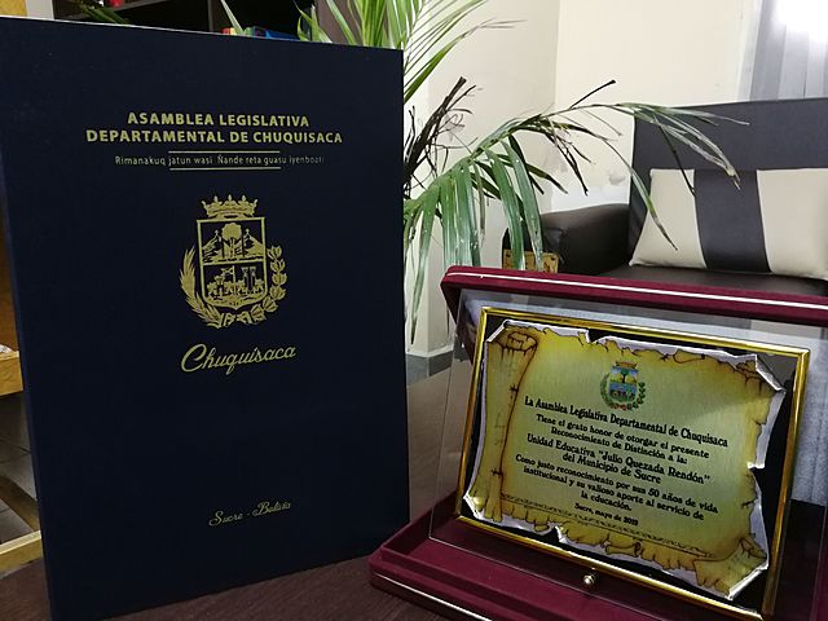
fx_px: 646
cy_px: 310
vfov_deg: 51.4
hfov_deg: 65.3
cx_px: 414
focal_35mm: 27
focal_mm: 3.95
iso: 400
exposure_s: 1/20
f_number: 2.2
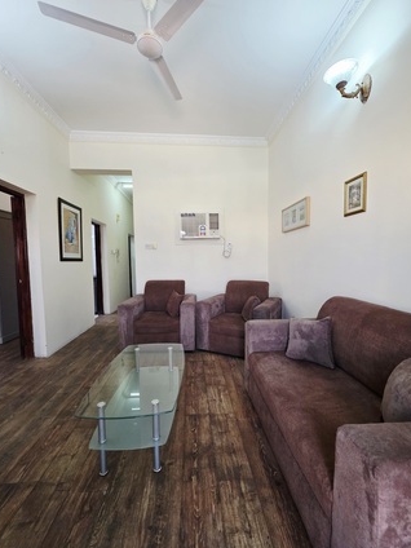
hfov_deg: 85.7
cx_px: 205
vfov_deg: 102.1
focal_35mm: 14
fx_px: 222
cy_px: 275
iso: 200
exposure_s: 1/101
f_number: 1.9
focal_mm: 2.2
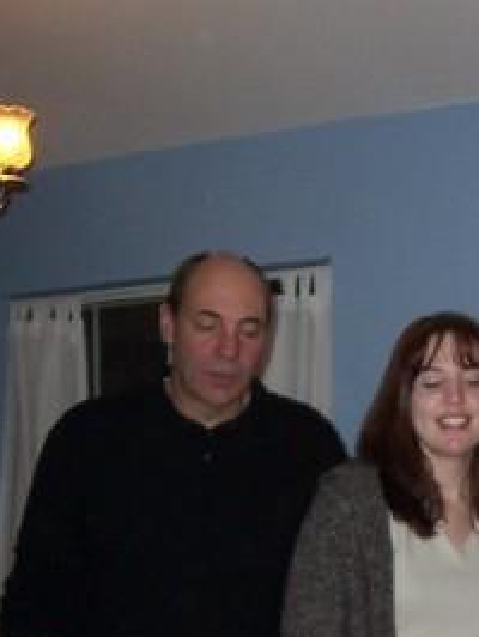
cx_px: 450
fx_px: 1639
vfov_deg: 21.5
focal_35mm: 89
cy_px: 572
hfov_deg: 16.4
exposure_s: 1/60
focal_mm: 5.6
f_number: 2.8
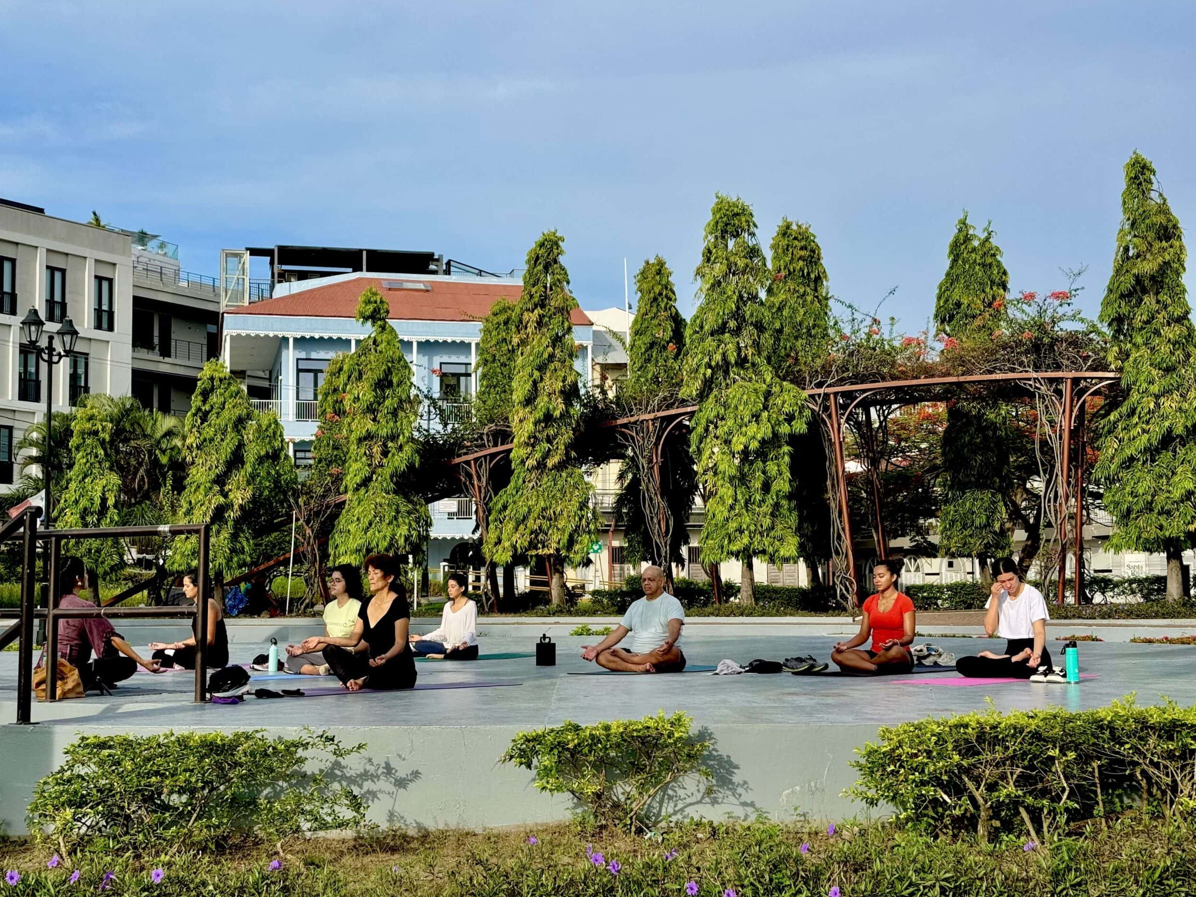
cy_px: 440
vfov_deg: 29.7
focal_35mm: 49
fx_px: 1693
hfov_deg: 38.9
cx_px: 589
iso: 64
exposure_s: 1/3610
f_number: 1.78
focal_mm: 6.76
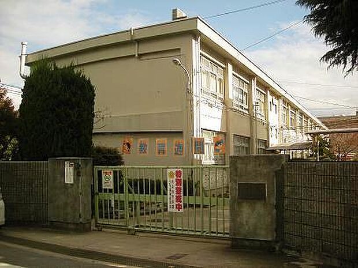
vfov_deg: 40.7
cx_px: 179
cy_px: 134
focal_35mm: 35
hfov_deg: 52.6
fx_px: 362
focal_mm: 5.7
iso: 90
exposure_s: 1/350
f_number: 5.7
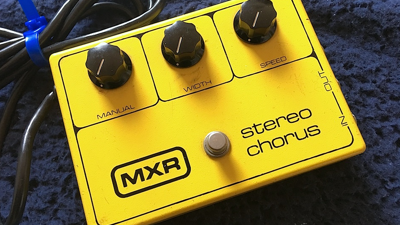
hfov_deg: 61.0
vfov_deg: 36.7
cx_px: 198
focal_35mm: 32
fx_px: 339
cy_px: 107
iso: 40
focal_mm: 4.15
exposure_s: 1/30
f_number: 2.2
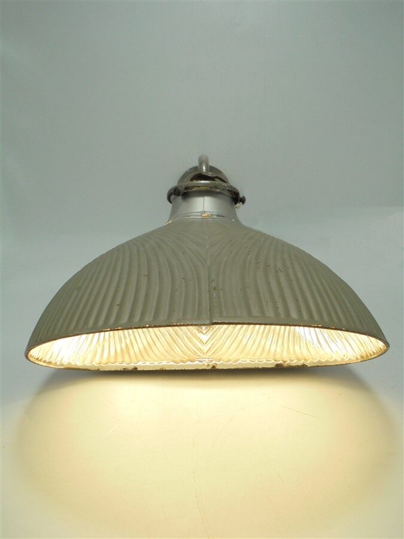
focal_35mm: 29
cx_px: 202
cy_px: 270
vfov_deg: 61.7
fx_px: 451
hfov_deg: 48.2
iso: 100
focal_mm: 5.3
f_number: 3.7
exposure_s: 1/160
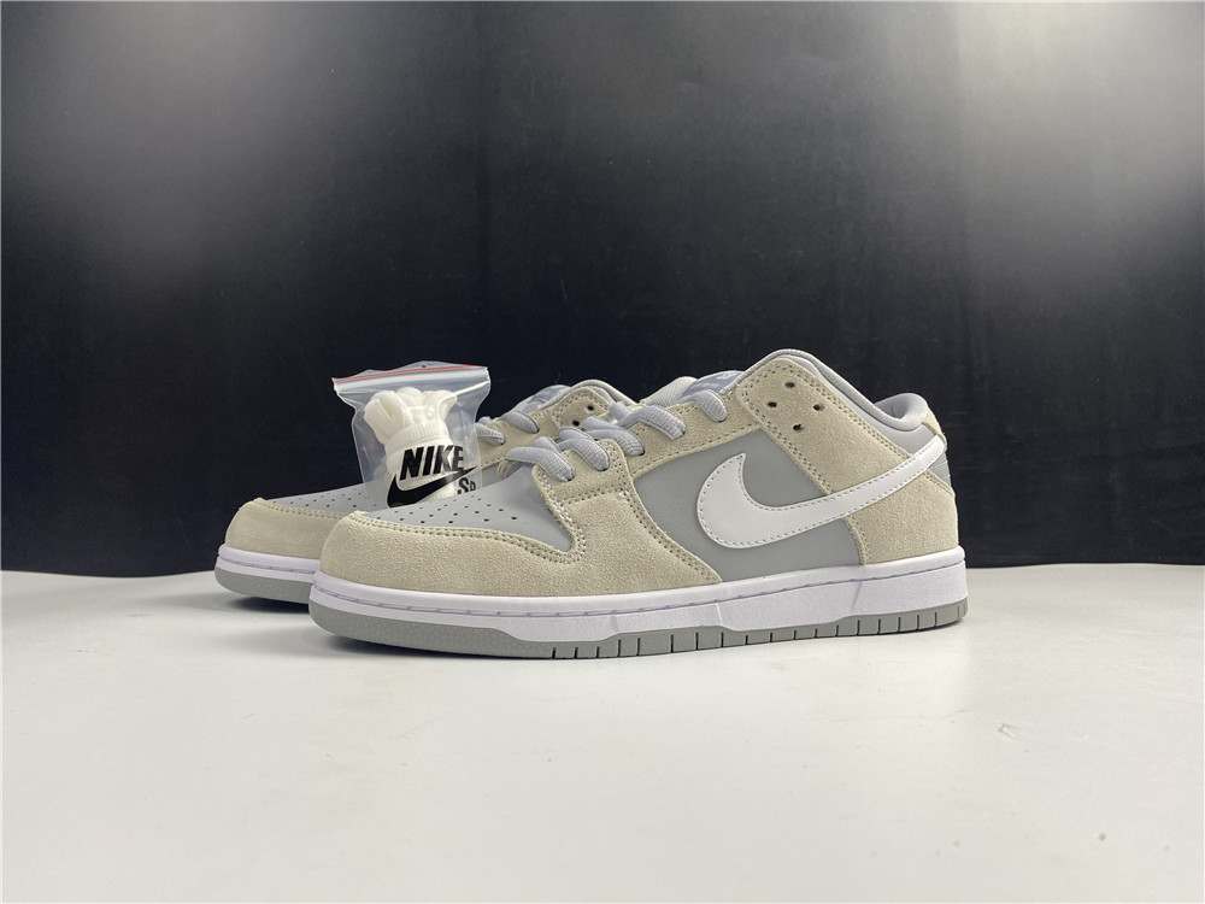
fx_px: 905
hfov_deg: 67.3
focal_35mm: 26
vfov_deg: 53.1
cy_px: 452
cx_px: 602
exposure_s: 1/100
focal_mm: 4.25
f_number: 1.8
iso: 64
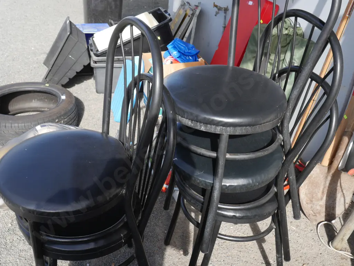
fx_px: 409
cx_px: 177
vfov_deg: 36.0
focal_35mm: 40
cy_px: 133
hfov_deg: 46.8
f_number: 6.3
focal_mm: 20
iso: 200
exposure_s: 1/250
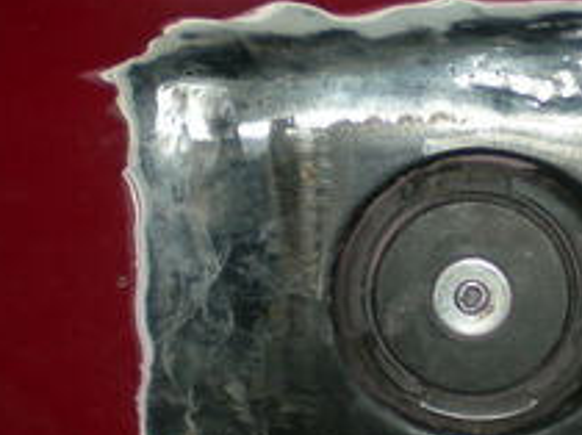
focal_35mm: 116
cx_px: 427
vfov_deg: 12.7
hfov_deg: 16.9
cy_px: 230
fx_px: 1948
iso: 50
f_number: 3.1
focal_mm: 6.3
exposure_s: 1/60
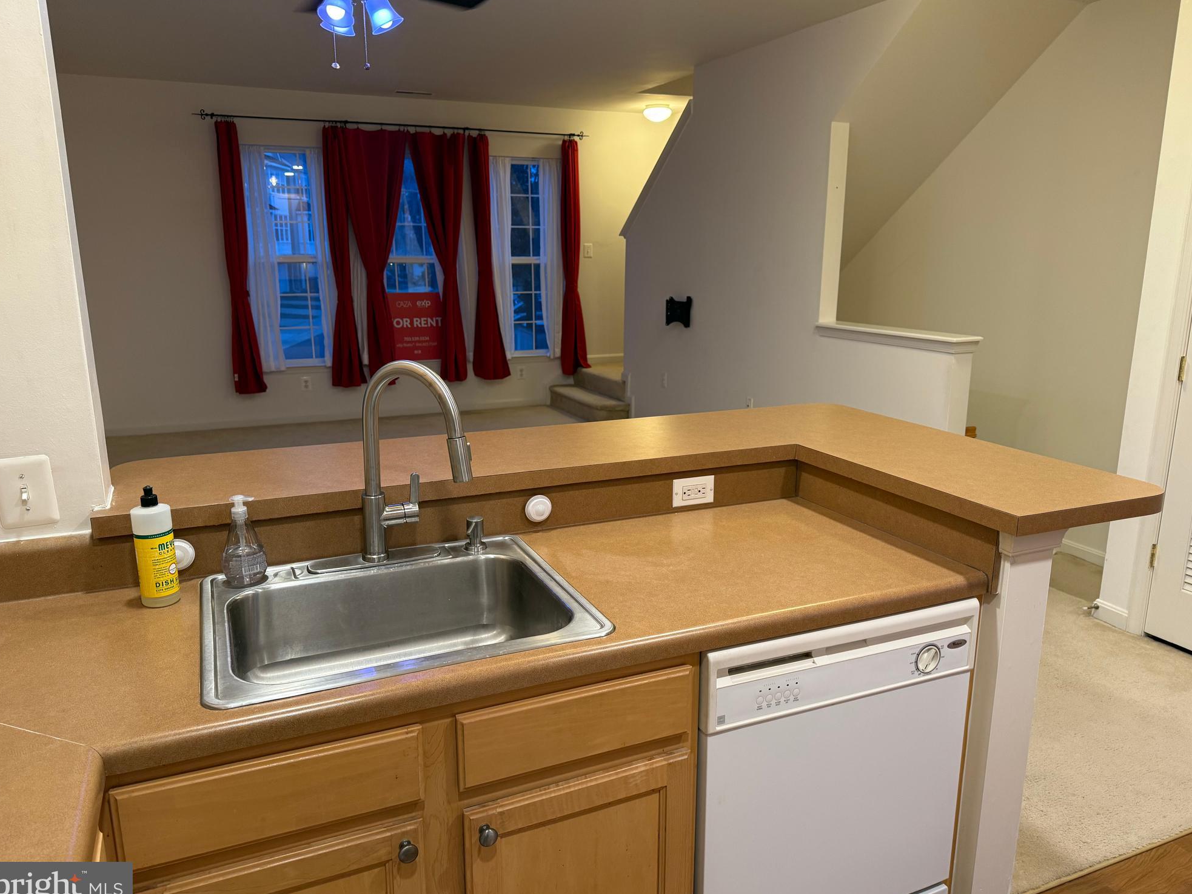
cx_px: 602
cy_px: 446
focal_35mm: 25
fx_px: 861
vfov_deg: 54.9
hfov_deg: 69.4
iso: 200
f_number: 1.78
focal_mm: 6.76
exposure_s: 1/60
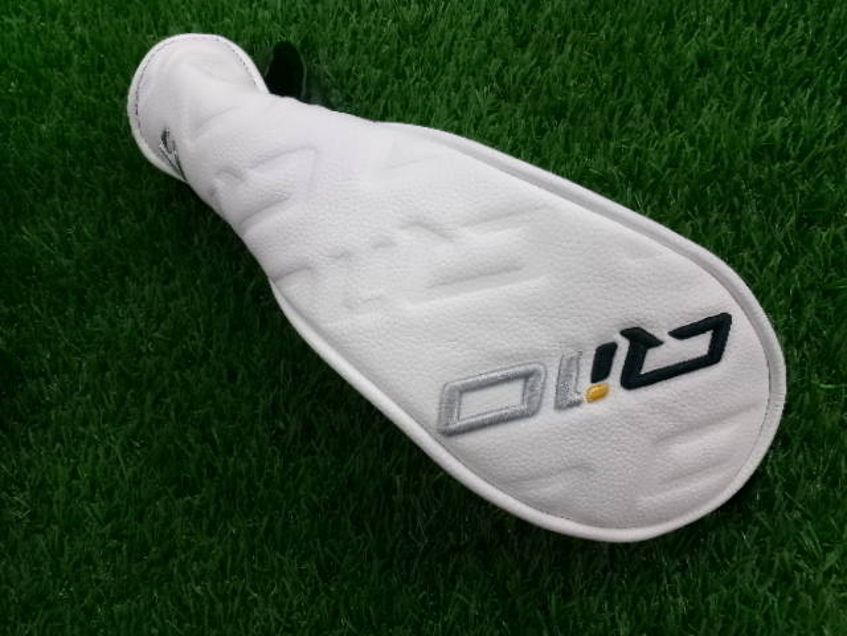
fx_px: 685
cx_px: 424
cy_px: 318
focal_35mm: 28
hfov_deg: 63.4
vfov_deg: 49.7
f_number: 3.9
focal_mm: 5.1
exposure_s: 1/120
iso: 800
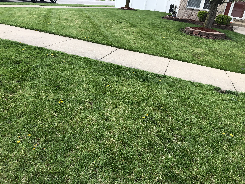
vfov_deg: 49.7
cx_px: 122
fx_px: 198
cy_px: 92
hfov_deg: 63.4
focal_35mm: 28
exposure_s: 1/355
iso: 20
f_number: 1.8
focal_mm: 4
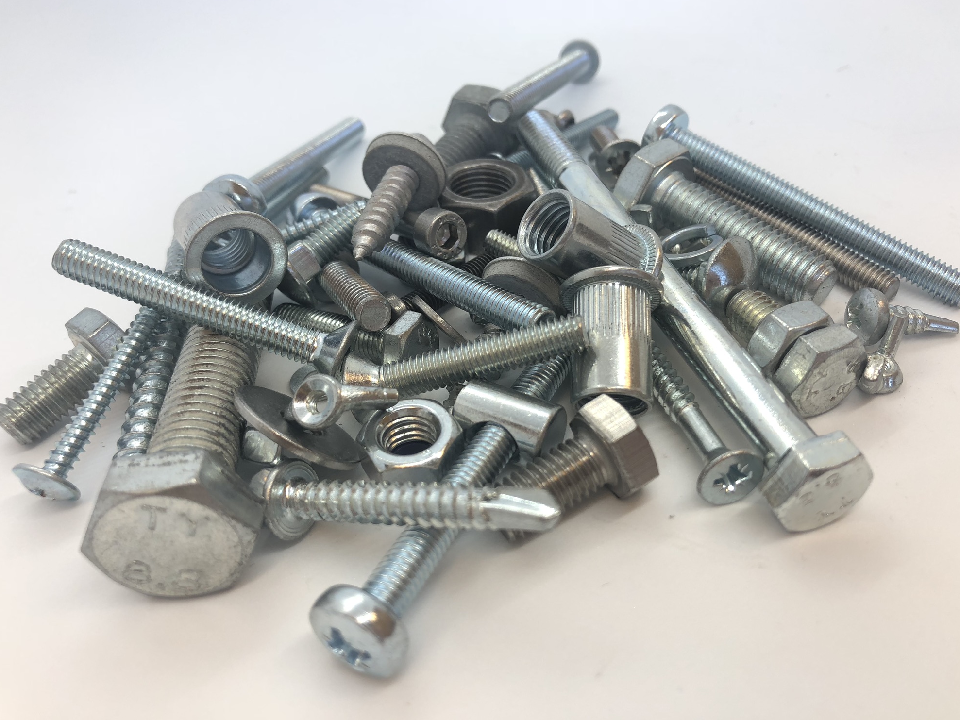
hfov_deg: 61.6
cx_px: 491
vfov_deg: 48.2
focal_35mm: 29
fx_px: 804
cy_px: 351
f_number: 1.8
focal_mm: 3.99
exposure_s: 1/100
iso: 25
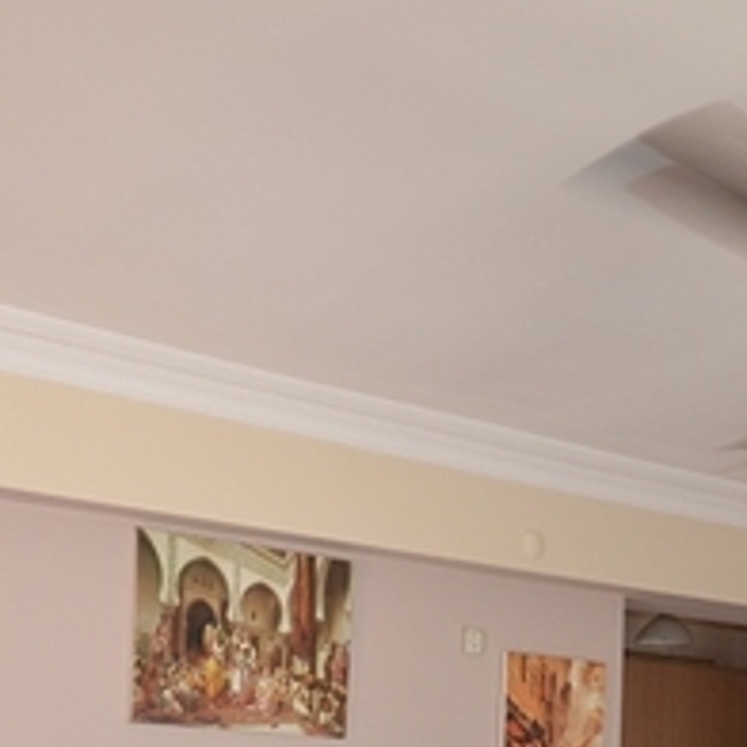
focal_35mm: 47
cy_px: 861
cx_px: 181
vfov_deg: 31.2
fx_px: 1147
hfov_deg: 35.2
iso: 400
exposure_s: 1/60
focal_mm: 10
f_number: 7.1
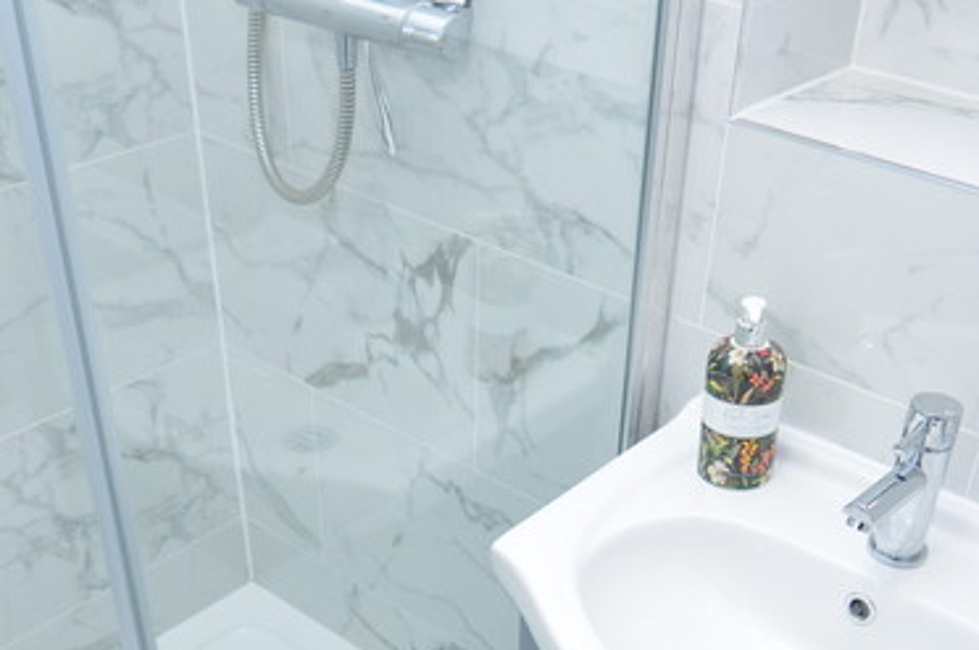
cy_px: 608
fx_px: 1232
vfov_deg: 28.2
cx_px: 540
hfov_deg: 43.3
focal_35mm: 45
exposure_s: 1/60
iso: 720
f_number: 4
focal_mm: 11
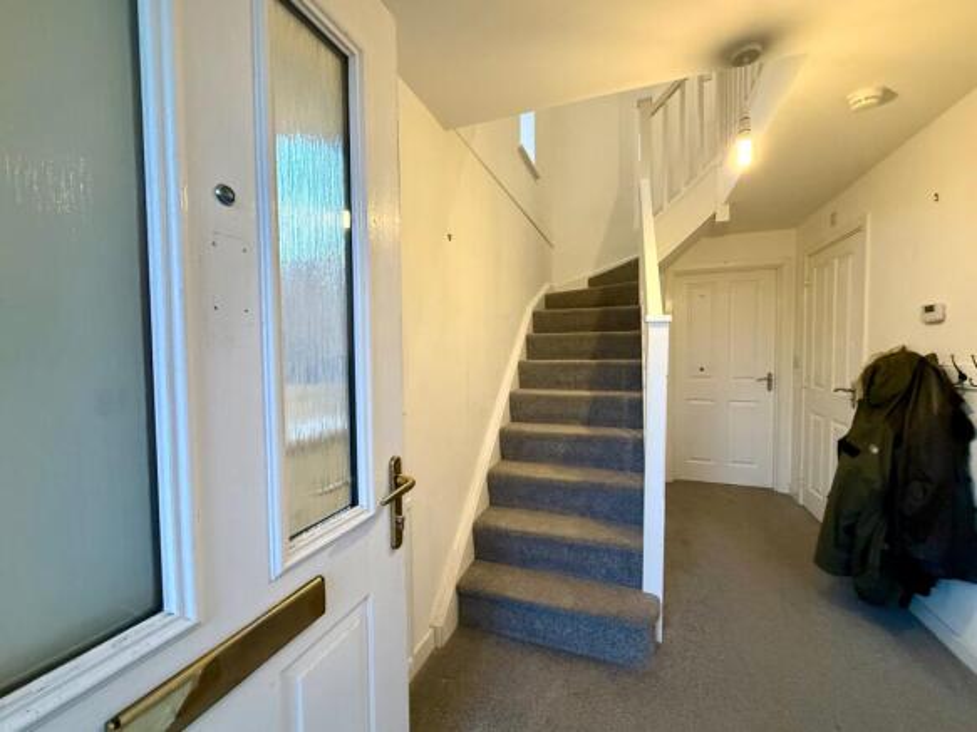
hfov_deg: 102.1
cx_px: 488
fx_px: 395
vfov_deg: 85.7
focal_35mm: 14
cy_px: 366
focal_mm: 2.22
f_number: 2.2
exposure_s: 1/100
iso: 500
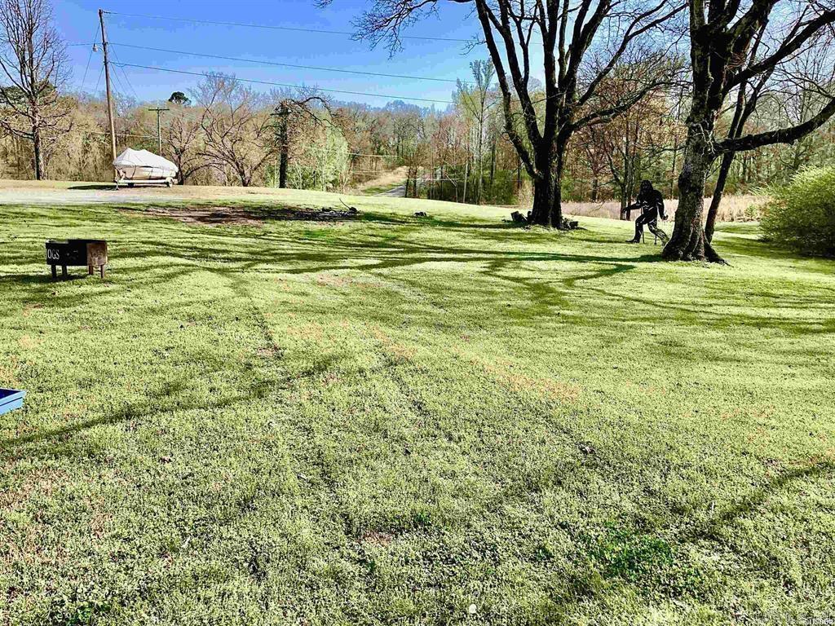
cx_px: 418
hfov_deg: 58.4
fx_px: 748
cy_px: 313
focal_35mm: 31
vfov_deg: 45.4
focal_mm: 3.3
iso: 25
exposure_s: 1/637
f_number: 2.4
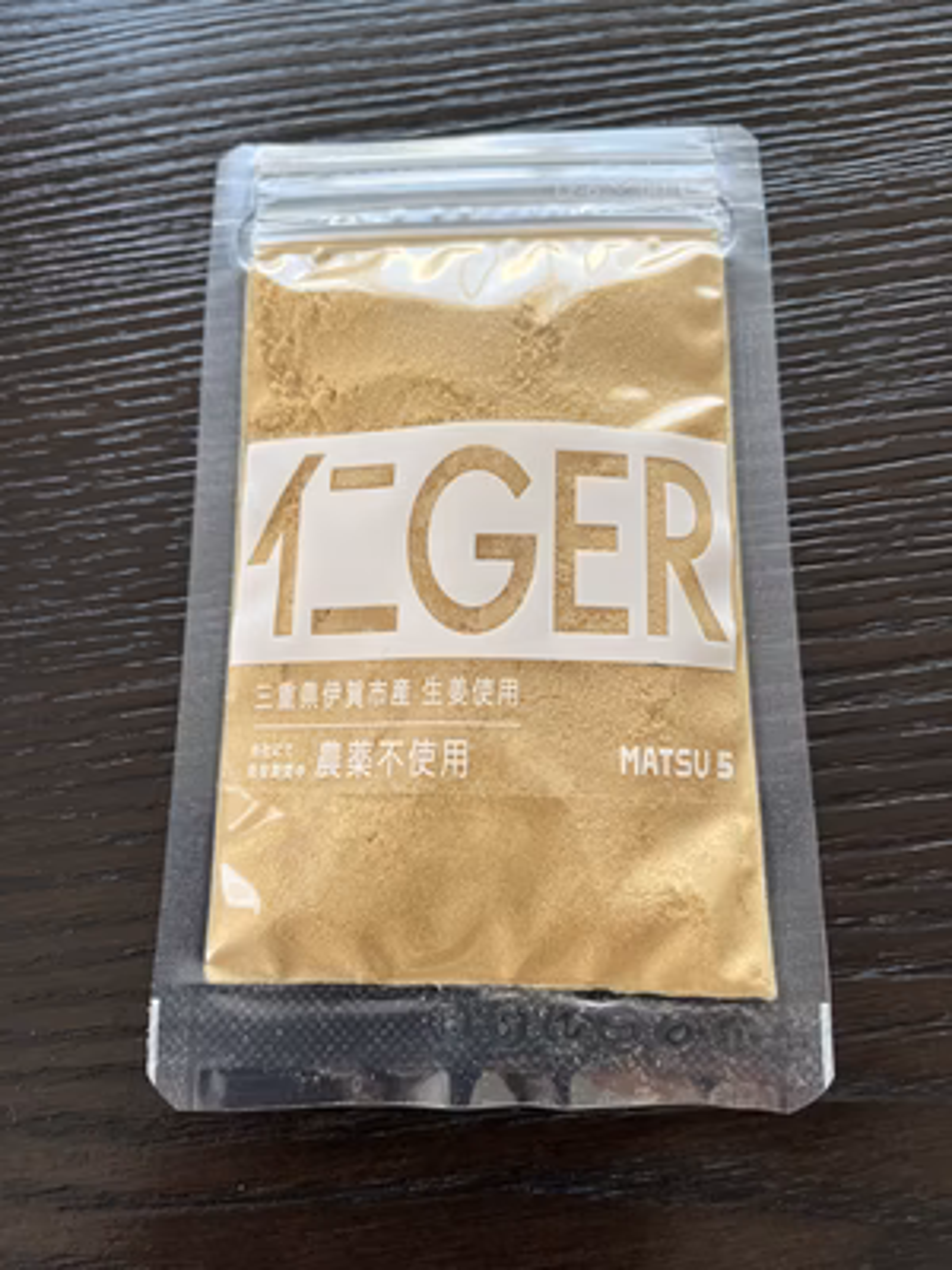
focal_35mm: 26
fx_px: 953
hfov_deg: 53.1
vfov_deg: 67.3
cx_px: 476
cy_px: 635
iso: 125
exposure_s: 1/113
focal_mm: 5.1
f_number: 1.6
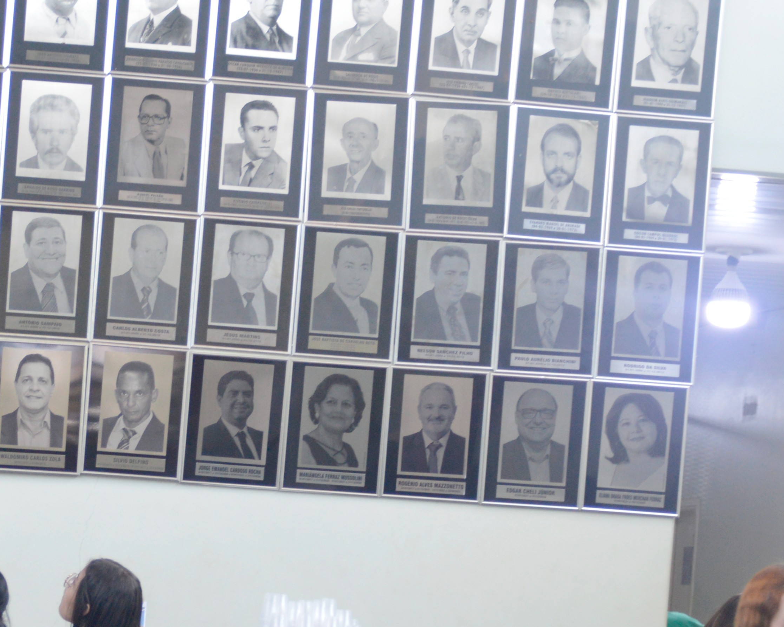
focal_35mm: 152
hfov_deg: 12.3
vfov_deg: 10.1
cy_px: 634
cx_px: -243
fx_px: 3526
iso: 400
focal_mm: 40
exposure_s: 1/30
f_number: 4.5
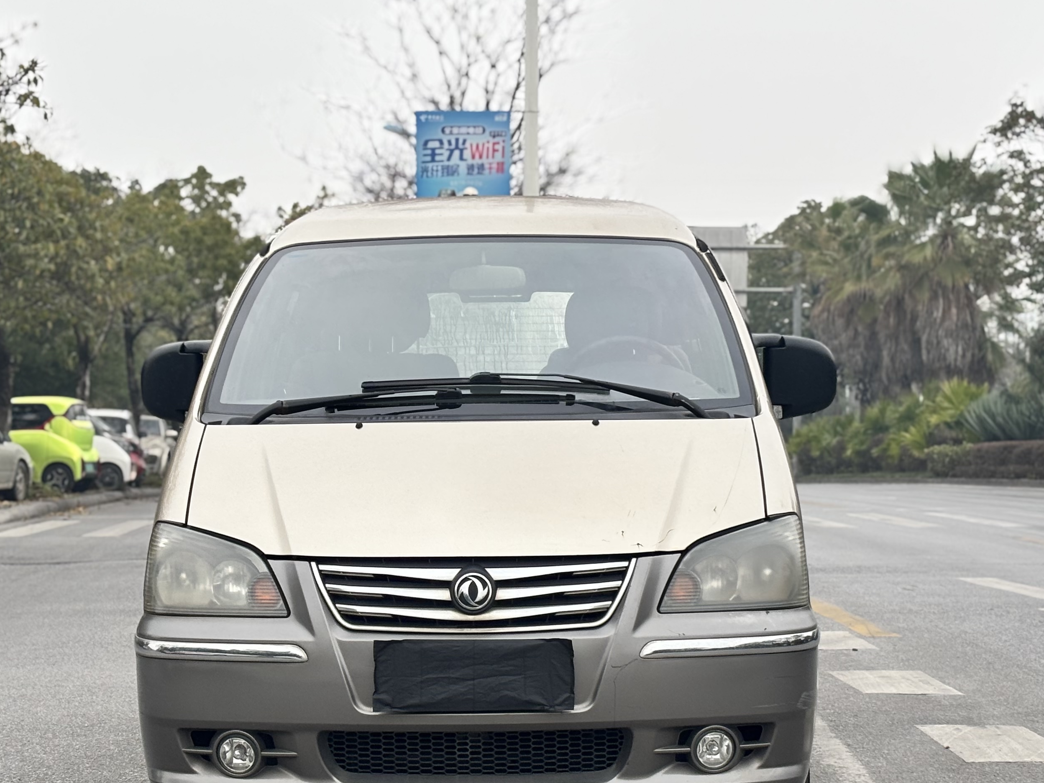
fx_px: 2533
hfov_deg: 23.3
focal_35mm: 84
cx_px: 501
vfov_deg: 17.6
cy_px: 447
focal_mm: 5.96
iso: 32
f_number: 1.6
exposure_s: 1/574
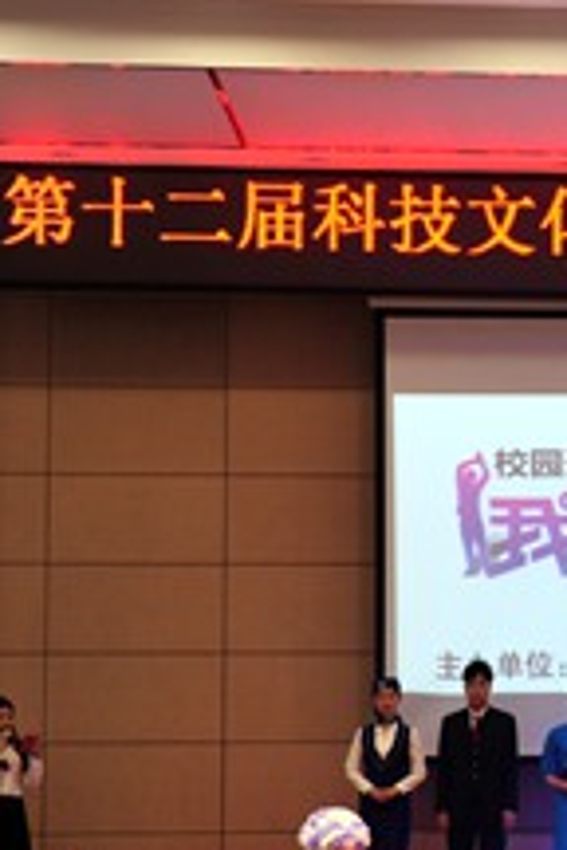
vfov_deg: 17.3
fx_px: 2788
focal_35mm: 118
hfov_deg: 11.3
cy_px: 565
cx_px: 744
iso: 1000
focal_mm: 48
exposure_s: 1/100
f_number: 3.2
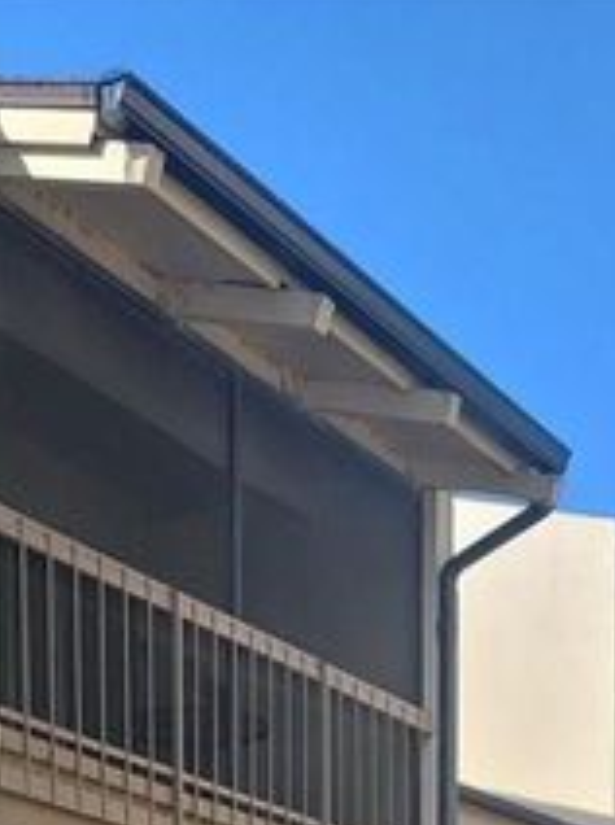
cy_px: 1280
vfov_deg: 20.7
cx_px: 346
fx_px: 1879
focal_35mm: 79
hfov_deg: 18.6
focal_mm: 7
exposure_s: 1/505
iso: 20
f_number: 1.8
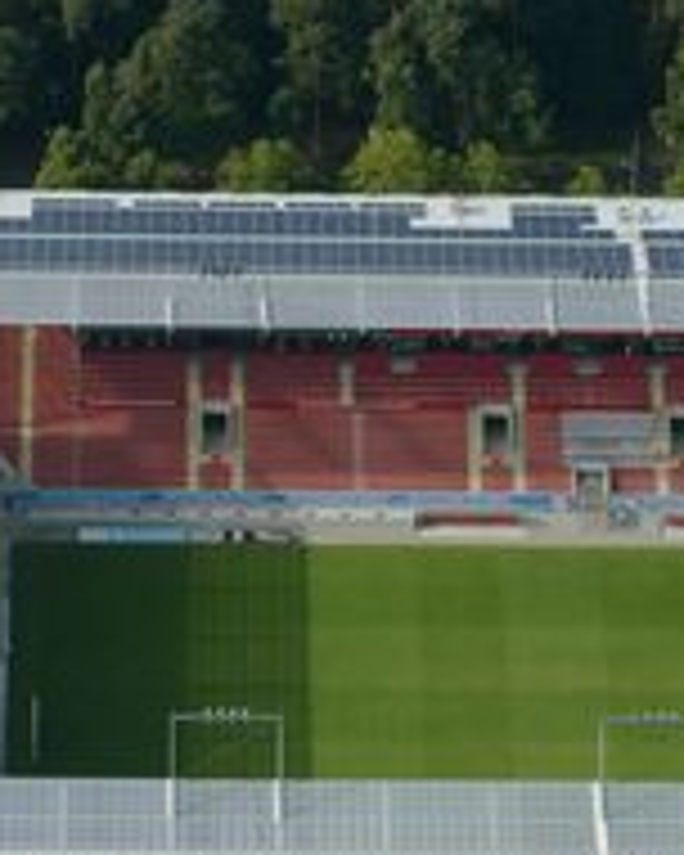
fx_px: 6984
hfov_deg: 5.6
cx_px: 594
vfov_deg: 7.0
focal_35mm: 276
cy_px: 590
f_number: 9
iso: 800
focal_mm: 98
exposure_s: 1/1000
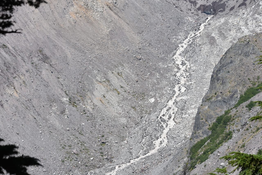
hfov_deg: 16.8
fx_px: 888
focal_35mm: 122
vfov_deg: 11.2
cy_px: 88
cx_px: 131
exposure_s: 1/320
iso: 100
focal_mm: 122
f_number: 9
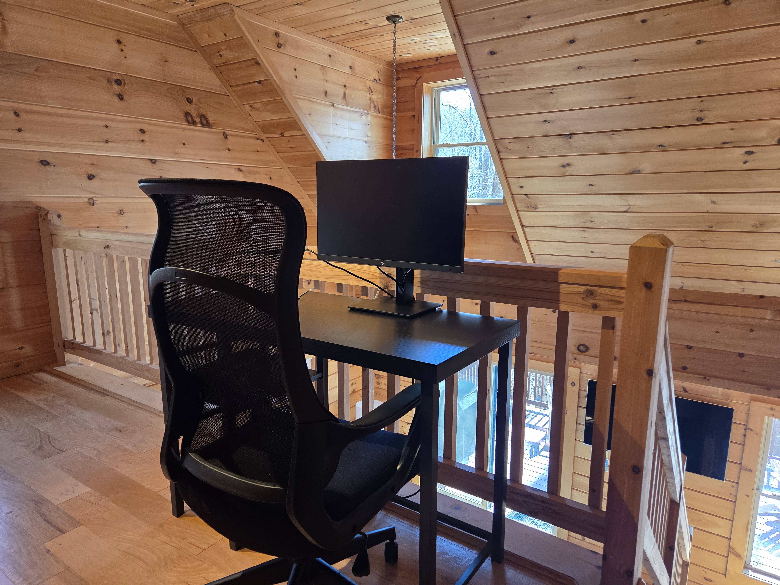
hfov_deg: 73.9
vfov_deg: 58.9
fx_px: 518
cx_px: 390
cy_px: 292
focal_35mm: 23
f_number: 1.8
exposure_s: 1/120
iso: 200
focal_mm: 5.4
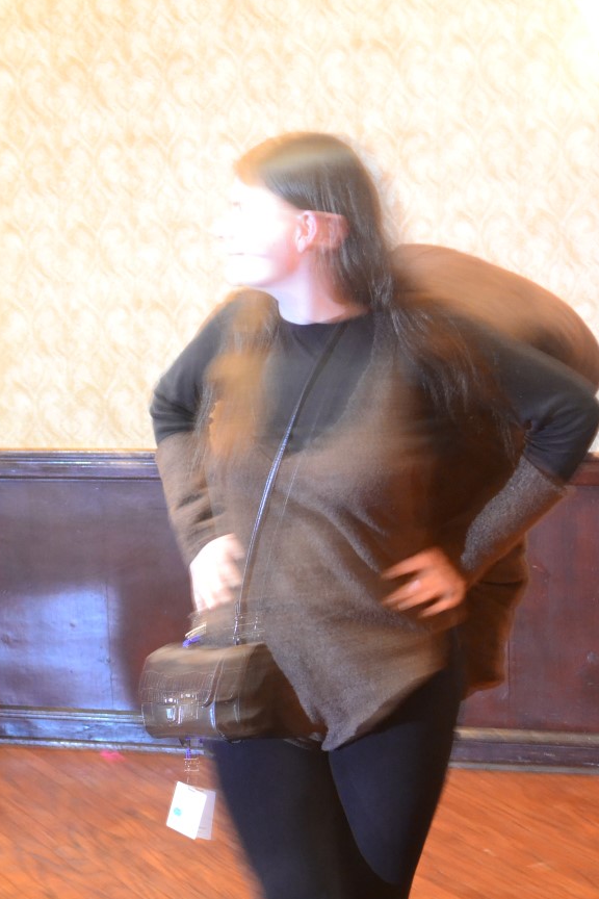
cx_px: 349
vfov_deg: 24.1
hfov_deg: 16.3
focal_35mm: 84
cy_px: 598
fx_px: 2096
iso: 3200
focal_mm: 42
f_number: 5.3
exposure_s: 1/8
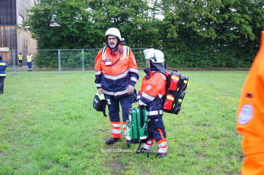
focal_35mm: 42
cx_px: 132
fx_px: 308
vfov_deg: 31.8
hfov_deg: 46.4
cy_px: 88
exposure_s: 1/15
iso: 1000
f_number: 4.5
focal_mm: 28
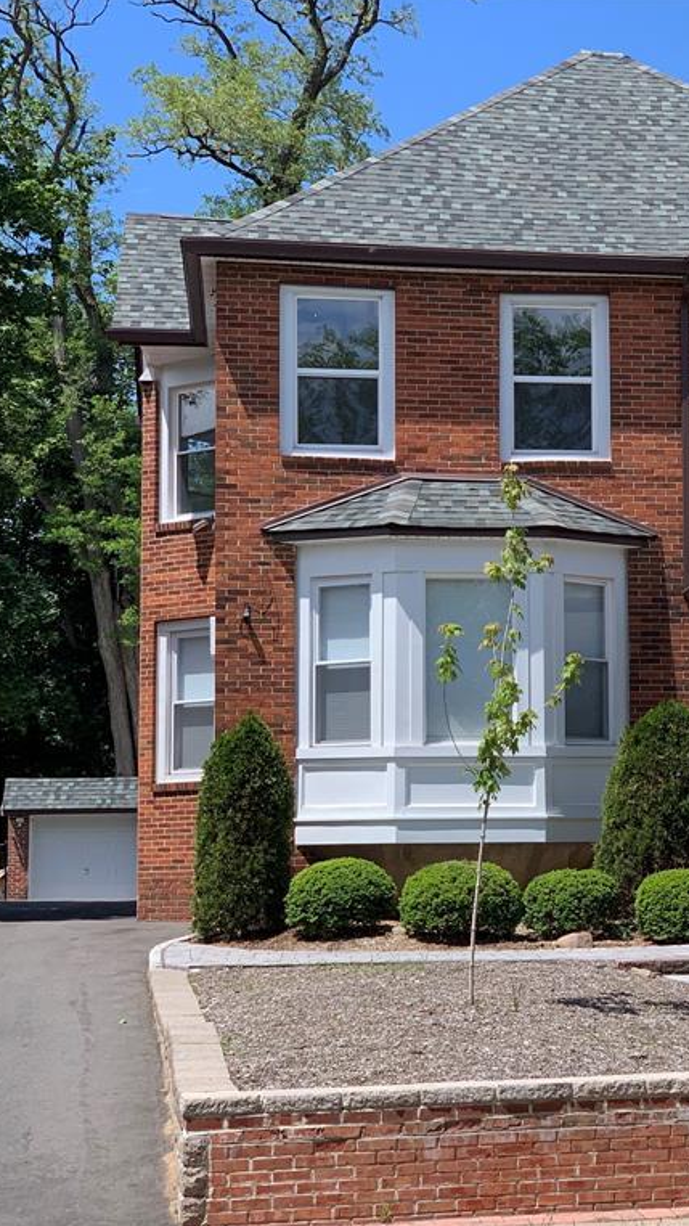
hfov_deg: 15.5
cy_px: 612
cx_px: 734
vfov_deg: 27.9
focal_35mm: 76
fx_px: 2469
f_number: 2.4
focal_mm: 6
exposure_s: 1/799
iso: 16
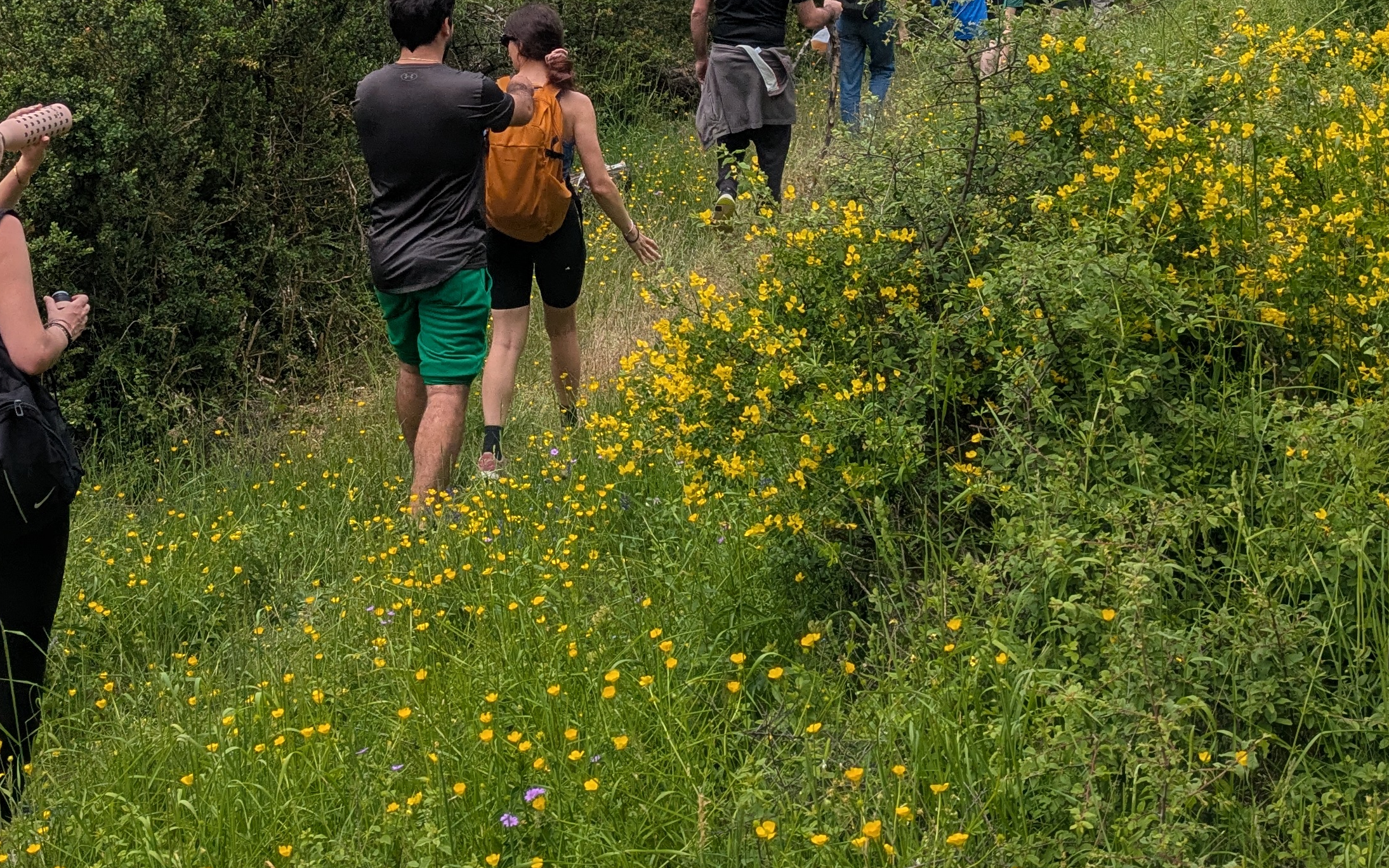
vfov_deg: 22.6
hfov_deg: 36.1
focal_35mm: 56
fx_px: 2120
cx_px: 515
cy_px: 93
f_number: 1.89
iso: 46
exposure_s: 1/2294
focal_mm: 5.43
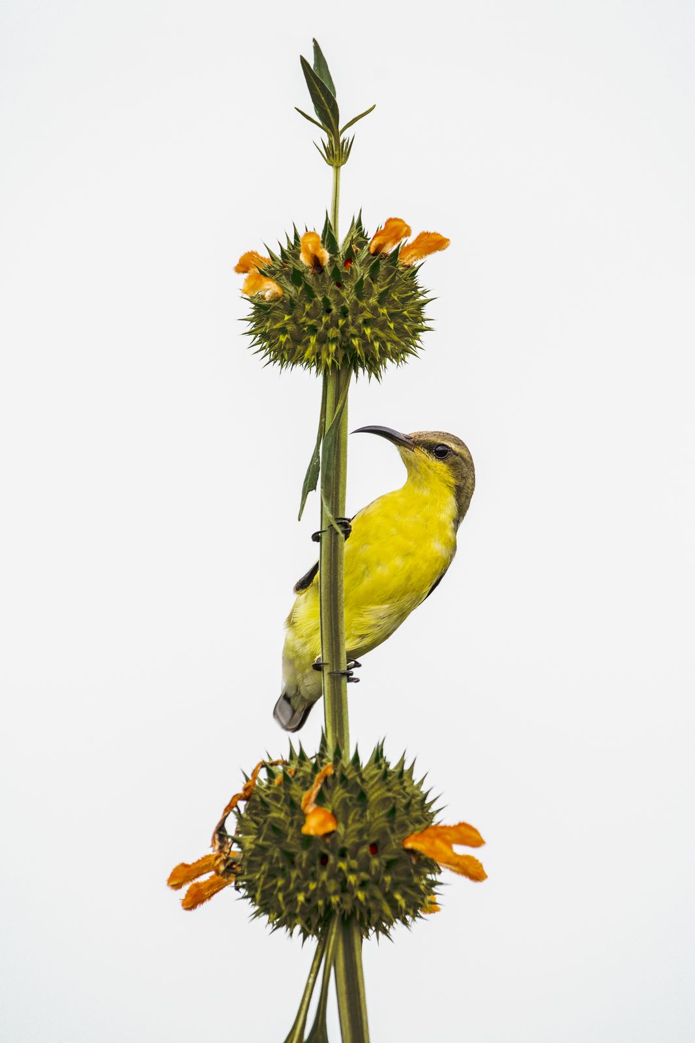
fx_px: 21726
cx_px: 348
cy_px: 522
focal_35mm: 750
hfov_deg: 1.8
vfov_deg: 2.8
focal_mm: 500
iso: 800
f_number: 6.3
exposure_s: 1/1000
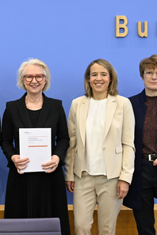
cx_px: 21
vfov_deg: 41.9
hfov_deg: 27.8
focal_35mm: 47
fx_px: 307
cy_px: 118
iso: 4000
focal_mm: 31
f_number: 5
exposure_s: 1/400
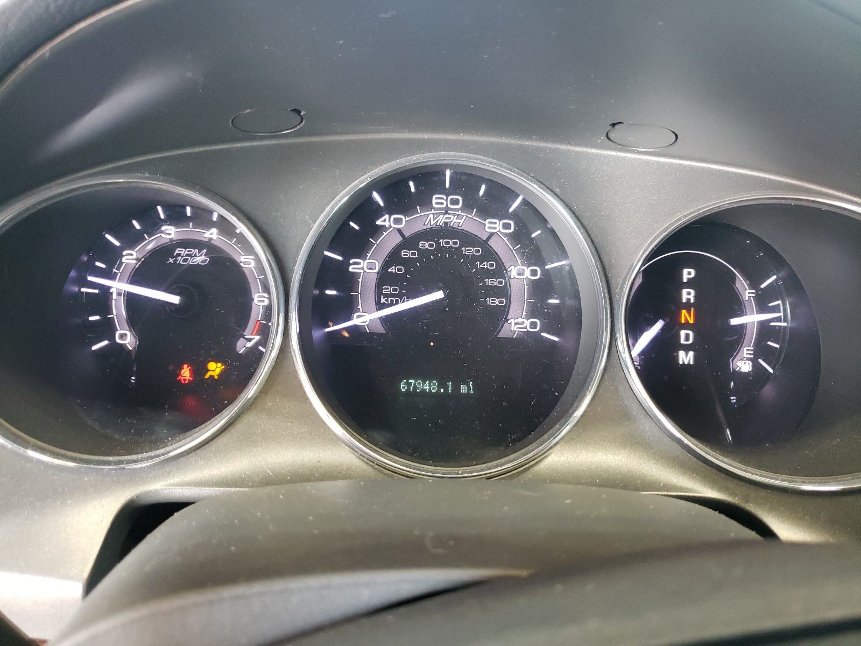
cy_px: 323
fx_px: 647
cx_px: 430
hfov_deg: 67.3
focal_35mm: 26
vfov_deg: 53.1
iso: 291
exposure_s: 1/50
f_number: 1.5
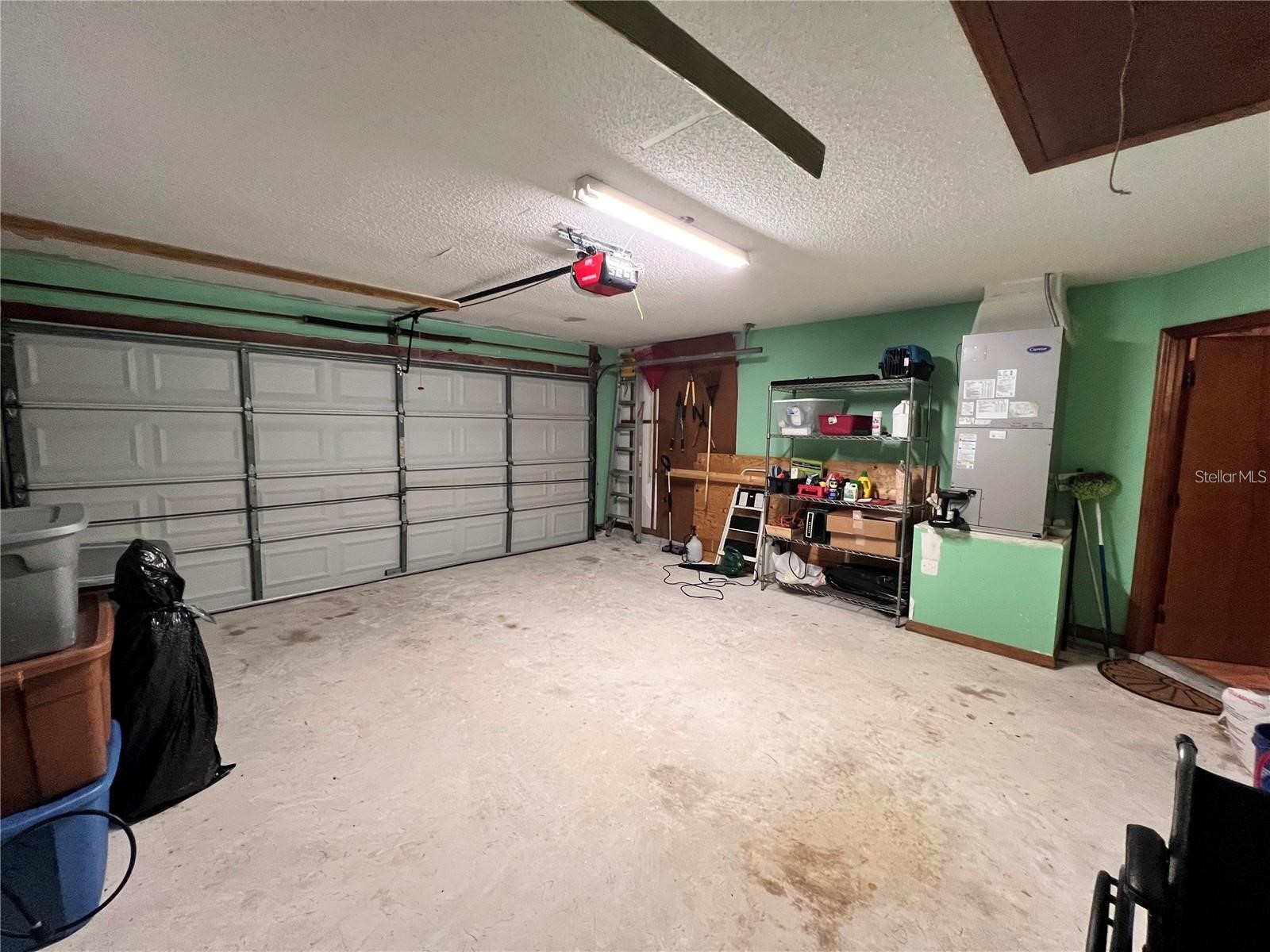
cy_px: 476
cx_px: 635
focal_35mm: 13
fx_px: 477
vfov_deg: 89.9
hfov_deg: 106.2
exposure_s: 1/60
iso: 400
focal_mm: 1.57
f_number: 1.8
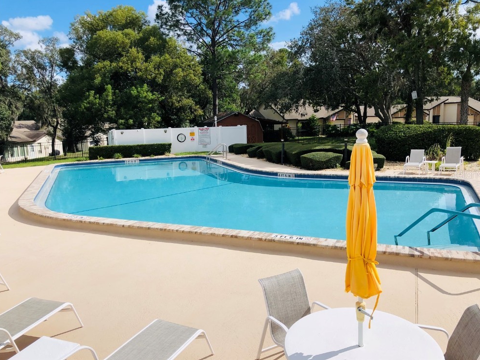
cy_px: 174
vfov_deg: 48.2
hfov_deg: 61.6
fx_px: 402
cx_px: 247
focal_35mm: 29
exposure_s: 1/3690
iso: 25
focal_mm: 3.99
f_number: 1.8
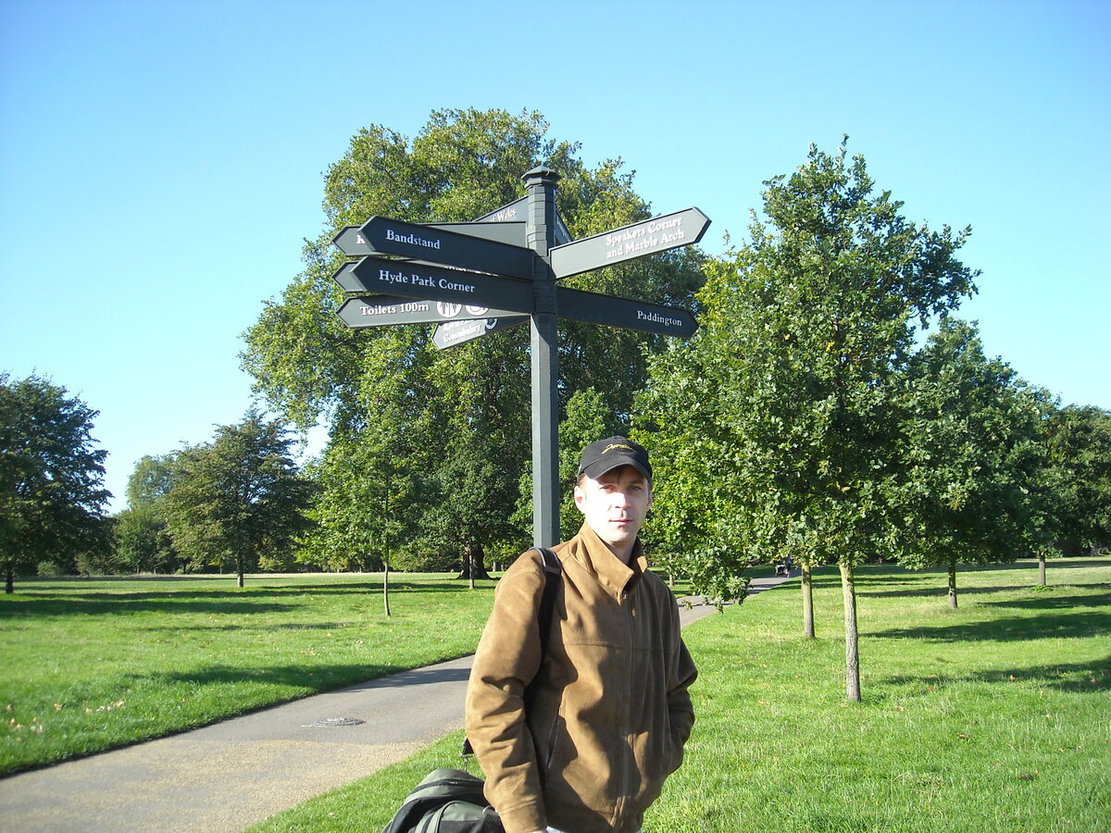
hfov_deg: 52.6
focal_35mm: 35
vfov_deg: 40.7
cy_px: 416
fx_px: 1123
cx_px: 556
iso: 64
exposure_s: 1/337
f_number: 2.8
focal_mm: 5.7
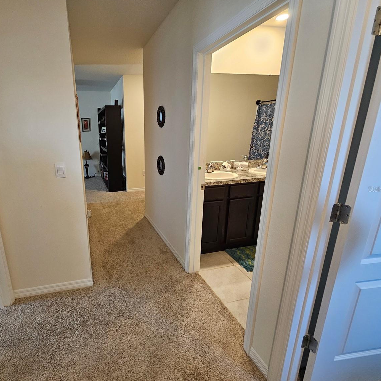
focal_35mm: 16
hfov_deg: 85.1
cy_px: 189
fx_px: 199
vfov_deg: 87.4
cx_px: 134
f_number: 2.2
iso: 250
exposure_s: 1/60
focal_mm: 2.2
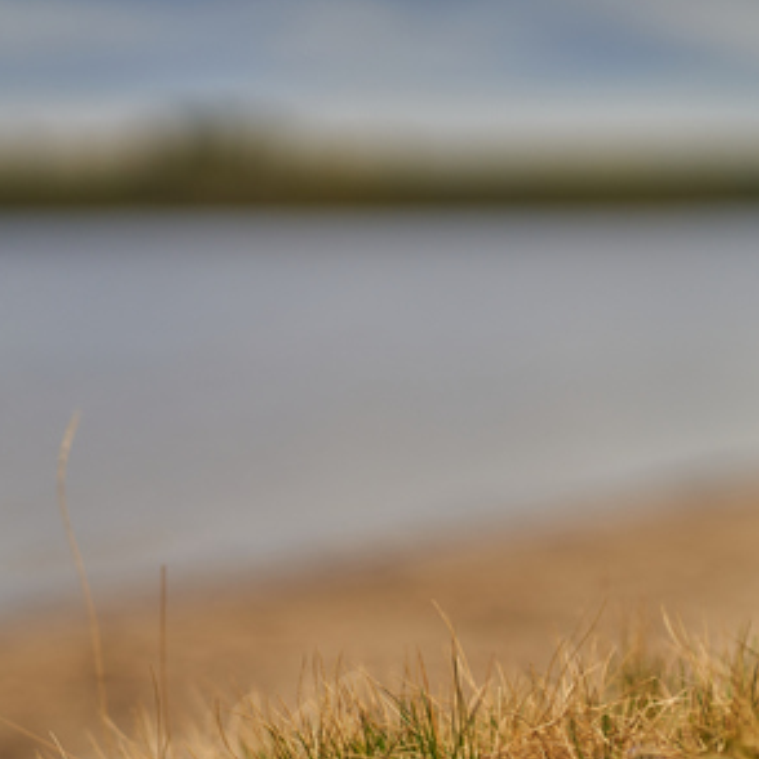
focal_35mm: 139
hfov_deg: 12.4
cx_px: 710
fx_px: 3448
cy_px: 365
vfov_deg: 12.6
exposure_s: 1/6400
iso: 100
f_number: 1.8
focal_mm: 75
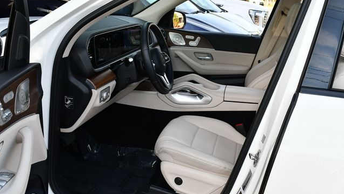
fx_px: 347
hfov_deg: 52.8
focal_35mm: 38
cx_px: 173
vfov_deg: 31.2
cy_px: 112
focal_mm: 18
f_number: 5.6
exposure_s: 1/250
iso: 250
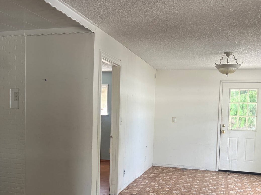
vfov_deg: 35.7
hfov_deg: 46.7
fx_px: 302
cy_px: 127
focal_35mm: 40
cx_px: 117
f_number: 1.5
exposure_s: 1/121
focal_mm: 5.7
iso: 100
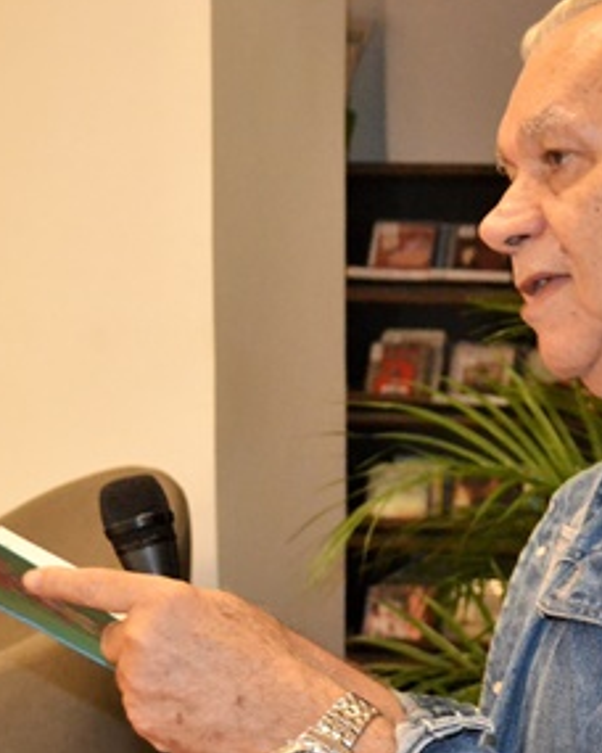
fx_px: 1581
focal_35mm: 71
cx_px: 470
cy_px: 359
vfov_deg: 26.8
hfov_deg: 21.3
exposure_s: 1/60
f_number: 4.8
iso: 3200
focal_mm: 32
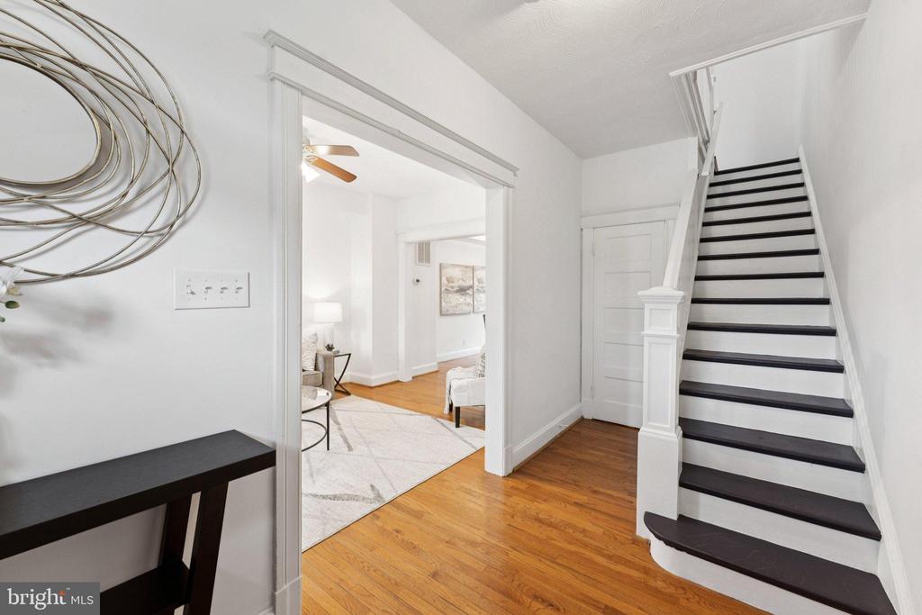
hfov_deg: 101.9
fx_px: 374
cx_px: 461
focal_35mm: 15
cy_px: 308
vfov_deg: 78.9
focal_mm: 14.6
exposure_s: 1/5
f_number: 8
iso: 200
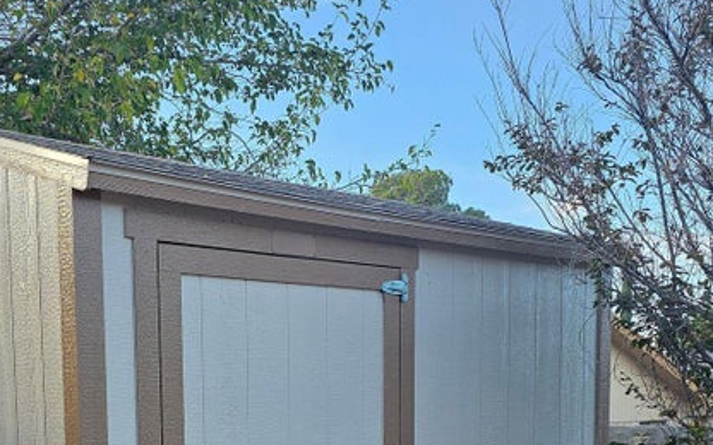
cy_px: 471
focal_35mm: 50
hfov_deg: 39.7
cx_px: 227
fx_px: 972
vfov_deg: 24.4
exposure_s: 1/359
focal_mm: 6.3
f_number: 1.7
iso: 32
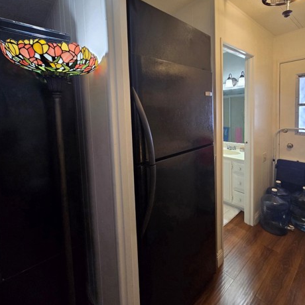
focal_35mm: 16
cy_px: 122
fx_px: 159
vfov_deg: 86.3
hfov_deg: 87.4
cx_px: 156
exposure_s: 1/60.2
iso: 250
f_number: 2.2
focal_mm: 2.2
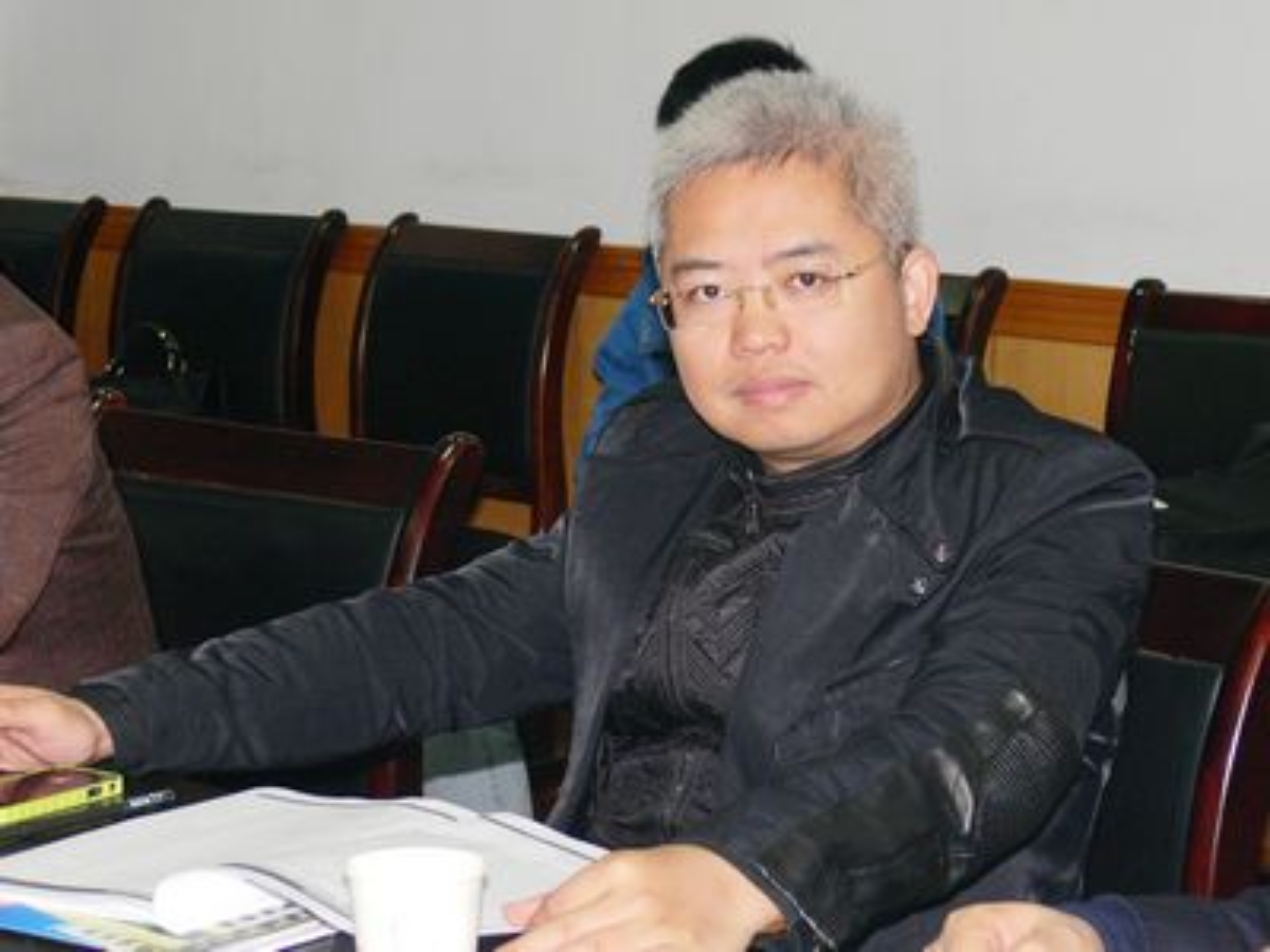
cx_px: 635
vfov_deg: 14.2
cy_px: 476
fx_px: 3816
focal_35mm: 104
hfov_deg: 18.9
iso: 160
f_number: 3.2
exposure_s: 1/30
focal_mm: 17.4
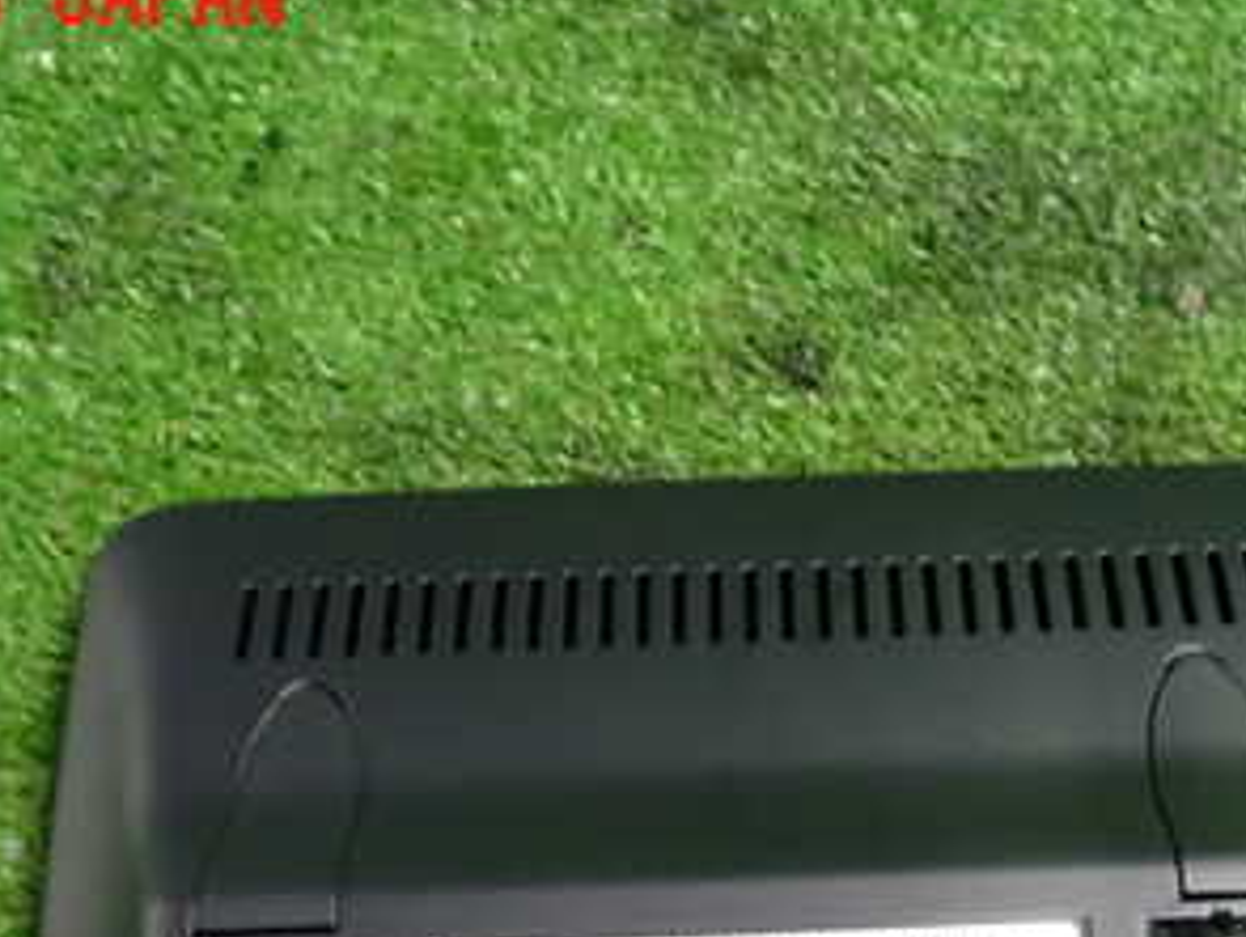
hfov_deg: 37.2
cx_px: 784
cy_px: 899
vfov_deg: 27.2
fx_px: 1837
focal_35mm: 51
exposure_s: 1/30
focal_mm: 4.5
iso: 800
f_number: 2
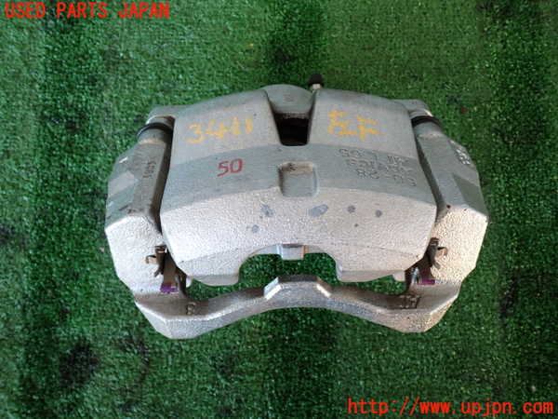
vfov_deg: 44.2
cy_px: 210
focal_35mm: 32
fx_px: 516
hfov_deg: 56.8
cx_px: 279
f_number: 2.4
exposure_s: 1/60
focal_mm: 5.79
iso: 160
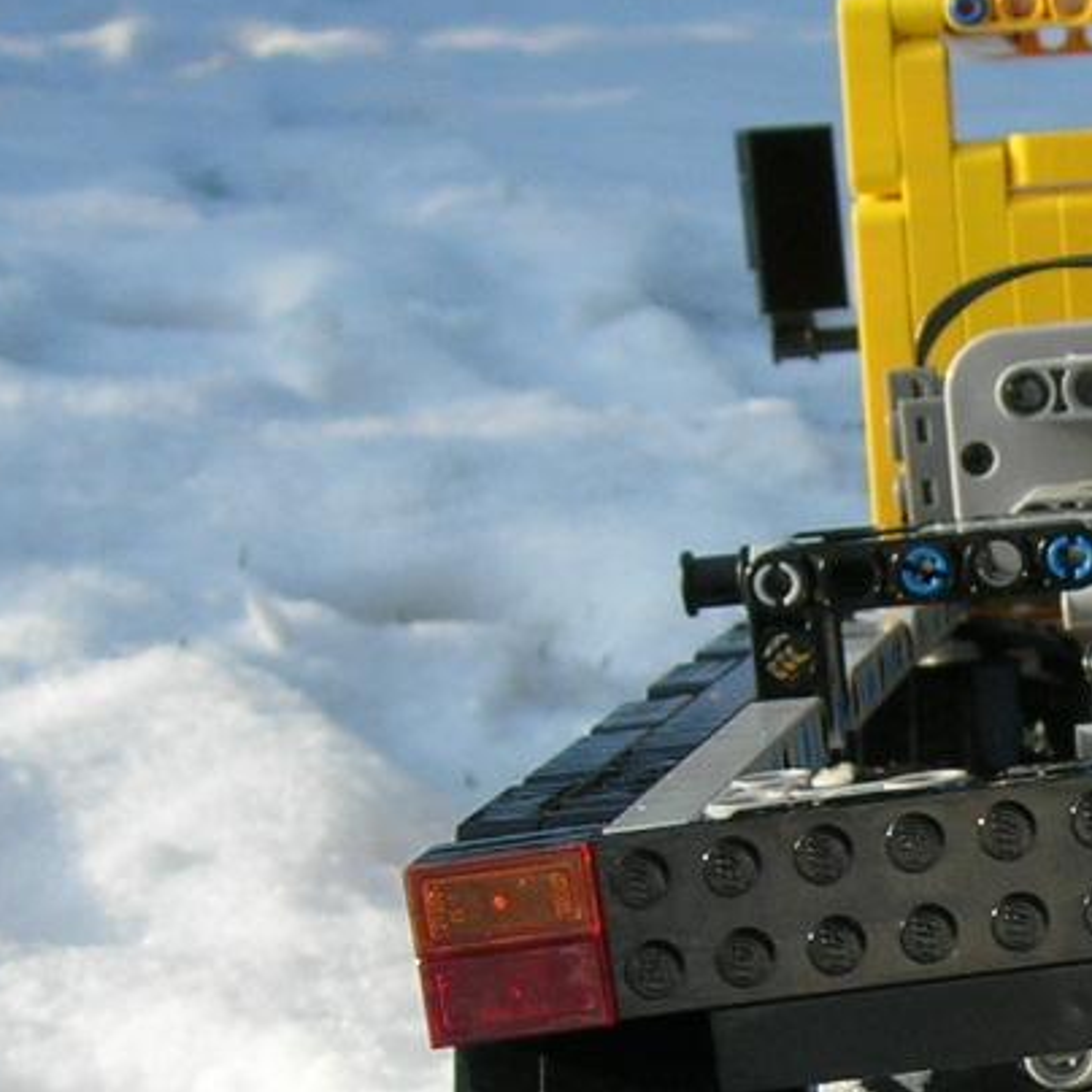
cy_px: 1030
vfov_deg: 13.0
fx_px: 4747
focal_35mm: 133
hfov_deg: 12.5
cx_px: 1576
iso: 64
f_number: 4.8
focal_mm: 7.8
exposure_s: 1/220
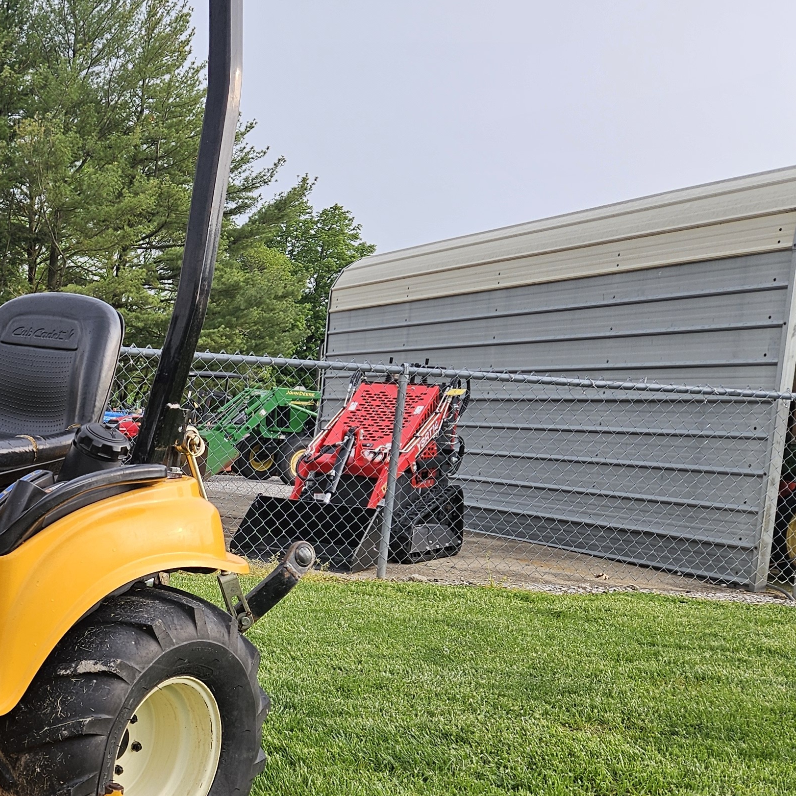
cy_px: 604
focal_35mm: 51
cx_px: -67
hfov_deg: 30.2
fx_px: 1327
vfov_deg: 32.7
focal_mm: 5.4
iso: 25
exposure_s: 1/120
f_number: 1.8
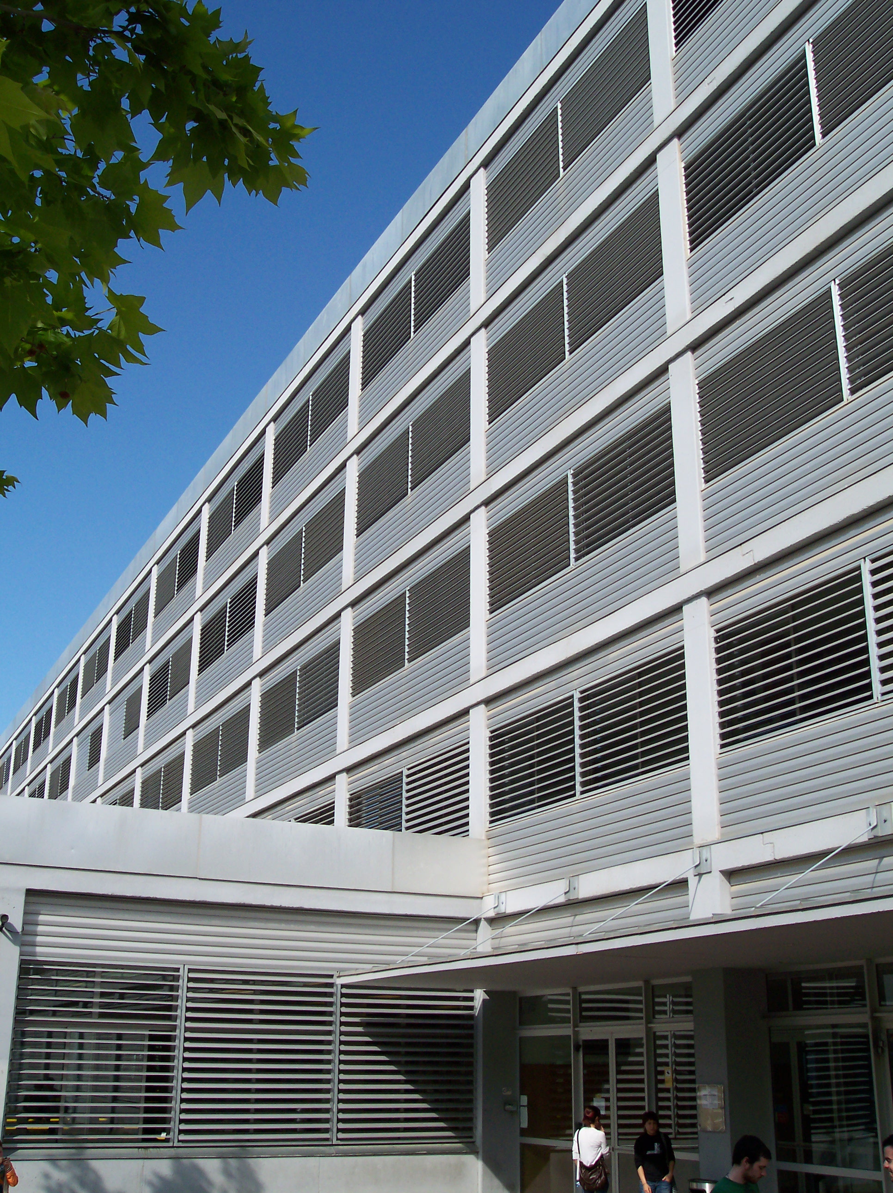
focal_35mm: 38
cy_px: 596
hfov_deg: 37.7
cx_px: 446
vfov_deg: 49.0
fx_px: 1308
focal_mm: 8
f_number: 4.8
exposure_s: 1/700
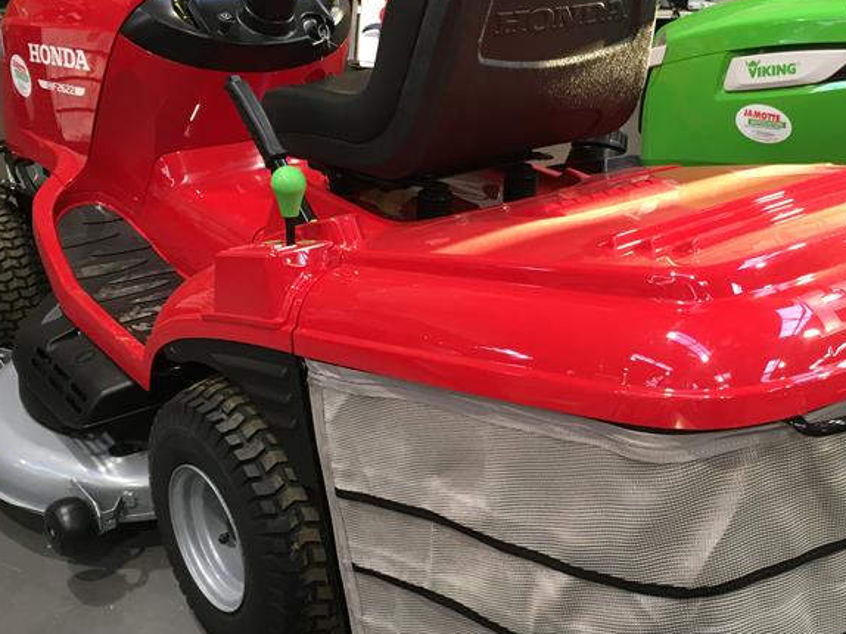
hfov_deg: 39.5
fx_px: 1173
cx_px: 517
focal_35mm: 48
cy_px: 373
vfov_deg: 30.2
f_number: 2.2
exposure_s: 1/33
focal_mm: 4.15
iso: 100
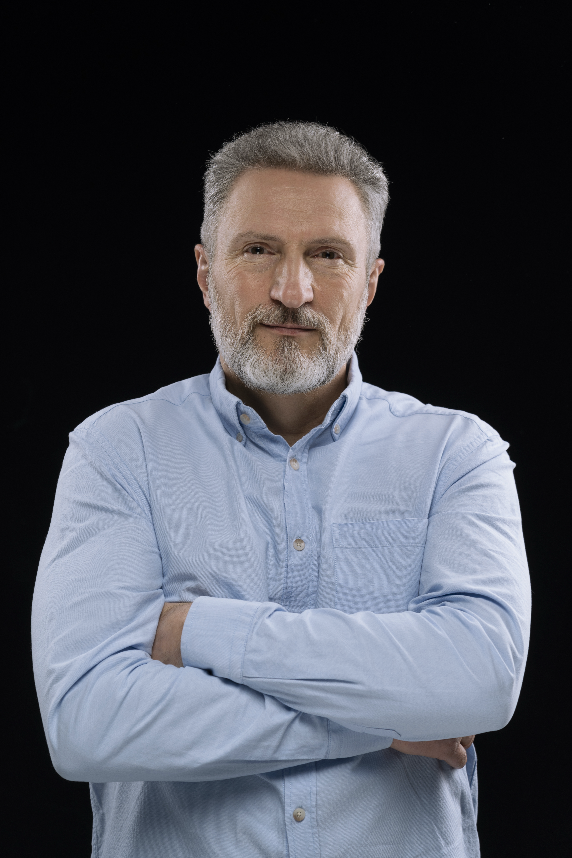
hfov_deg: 13.0
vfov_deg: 19.5
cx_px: 286
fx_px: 2502
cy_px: 429
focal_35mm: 105
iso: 80
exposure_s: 1/125
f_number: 5
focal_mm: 105
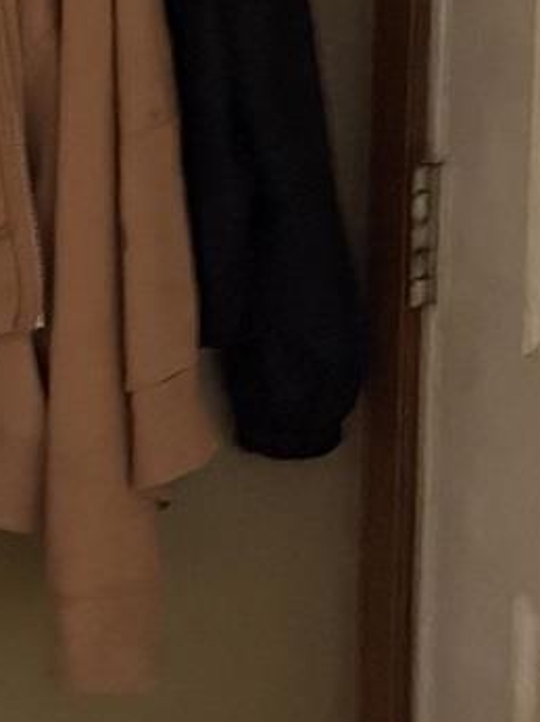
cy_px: 313
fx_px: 3332
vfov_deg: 12.4
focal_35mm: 160
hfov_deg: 8.4
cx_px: -780
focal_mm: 6.76
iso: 1000
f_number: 1.78
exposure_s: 1/30
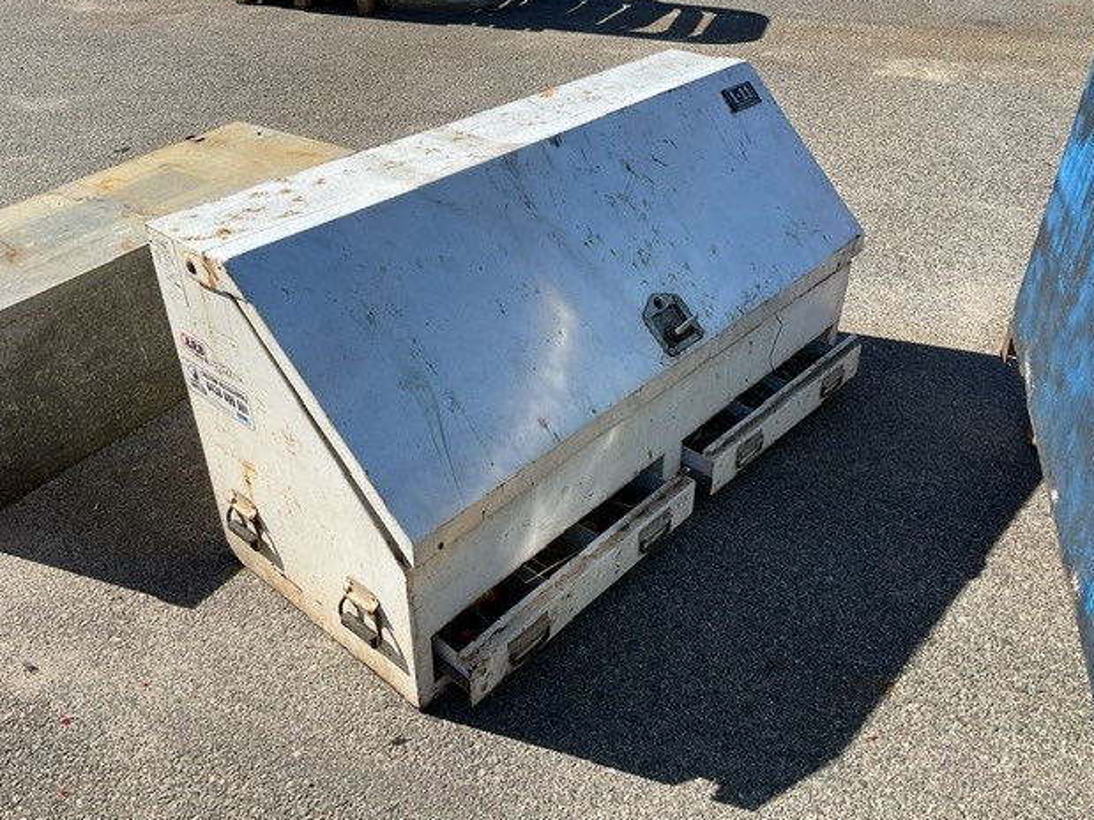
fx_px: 948
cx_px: 537
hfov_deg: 60.0
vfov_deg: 46.8
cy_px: 403
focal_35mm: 30
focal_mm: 3
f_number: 1.8
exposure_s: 1/1342
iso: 16
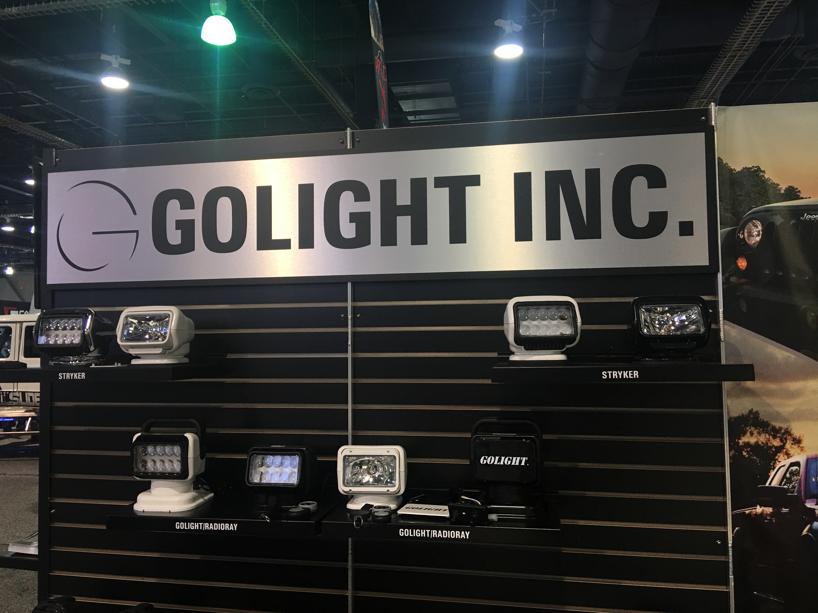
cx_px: 409
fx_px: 685
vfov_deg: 48.2
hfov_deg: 61.7
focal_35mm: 29
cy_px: 306
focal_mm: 4.15
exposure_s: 1/30
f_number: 2.2
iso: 40
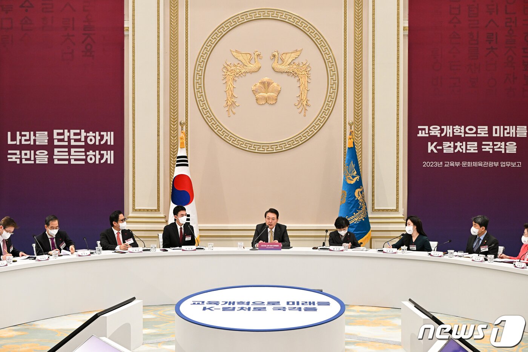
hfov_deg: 28.5
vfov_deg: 19.2
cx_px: 264
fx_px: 1041
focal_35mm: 71
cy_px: 176
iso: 2000
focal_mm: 71
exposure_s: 1/200
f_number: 4.5
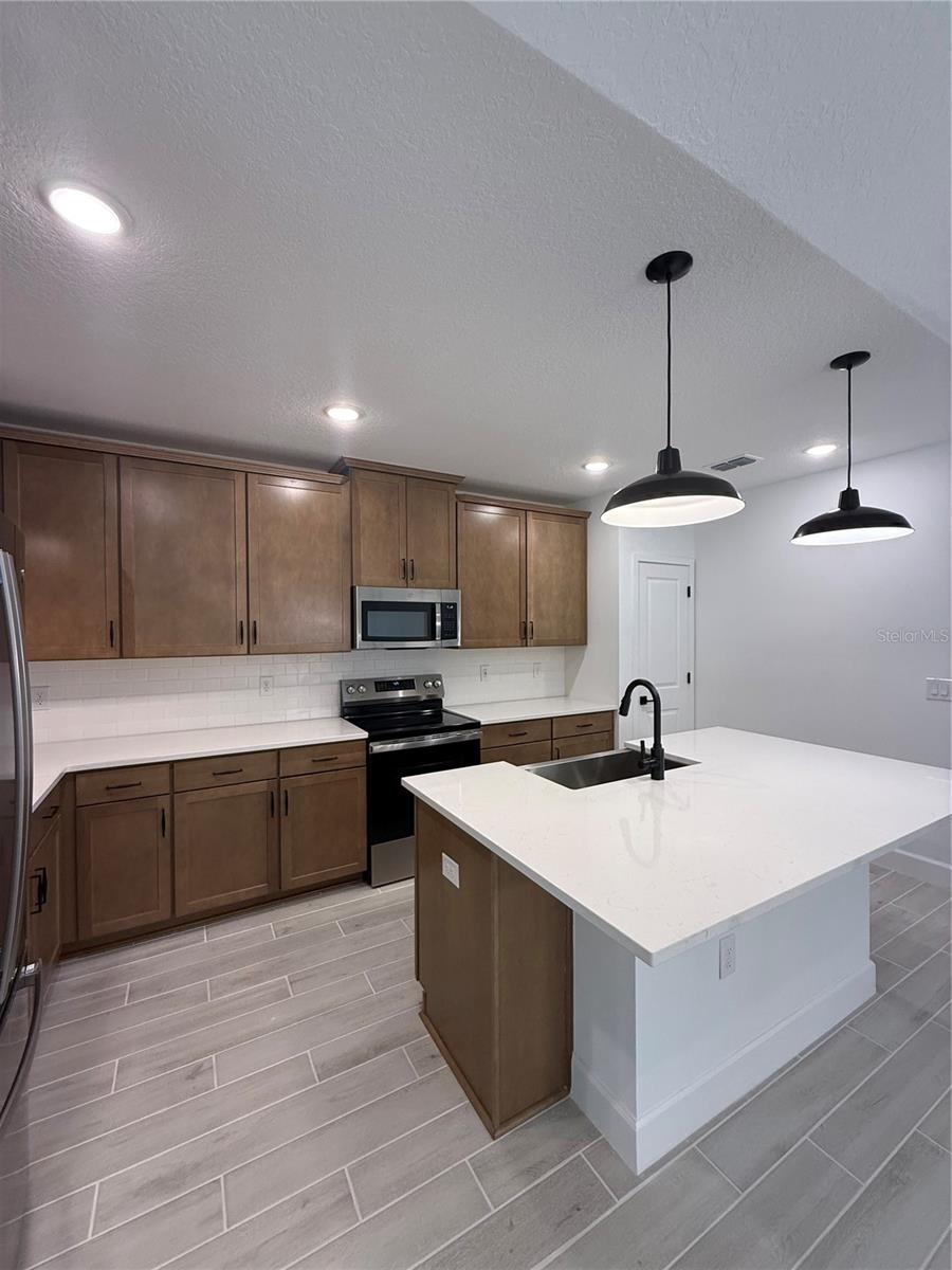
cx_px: 476
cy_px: 635
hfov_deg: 85.7
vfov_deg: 102.1
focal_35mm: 14
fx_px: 513
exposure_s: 1/120
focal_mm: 2.22
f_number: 2.2
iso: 200
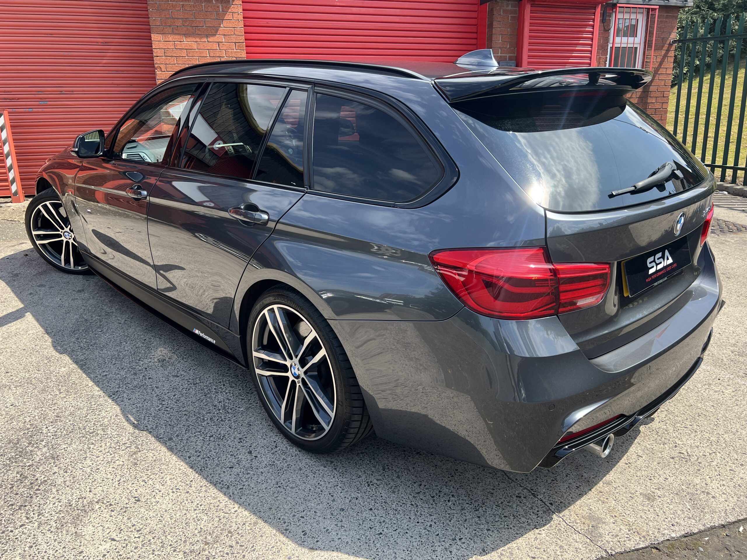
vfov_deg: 53.1
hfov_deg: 67.3
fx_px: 561
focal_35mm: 26
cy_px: 280
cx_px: 374
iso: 50
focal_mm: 5.7
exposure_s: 1/1159
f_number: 1.5
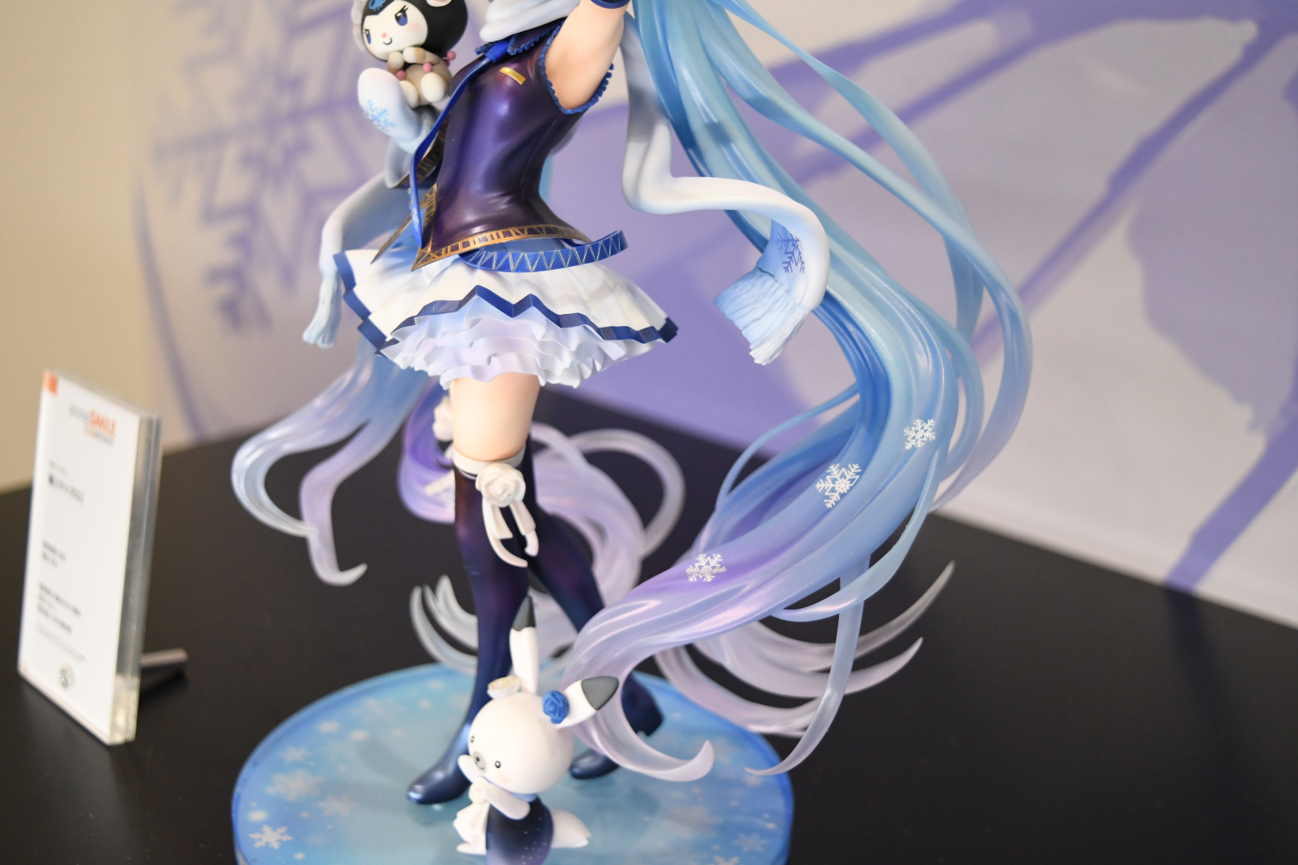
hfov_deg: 43.6
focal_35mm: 45
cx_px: 649
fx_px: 1622
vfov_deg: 29.9
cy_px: 432
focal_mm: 30
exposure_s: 1/640
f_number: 4.2
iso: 2000
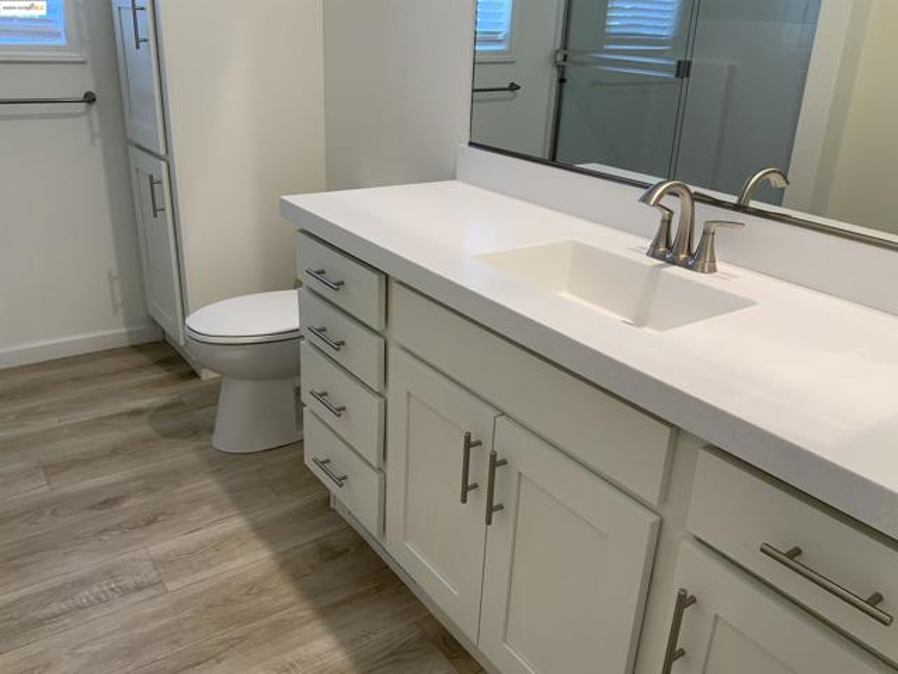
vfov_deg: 48.2
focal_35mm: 29
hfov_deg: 61.7
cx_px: 449
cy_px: 337
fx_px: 752
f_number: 1.8
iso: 64
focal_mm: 3
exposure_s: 1/60
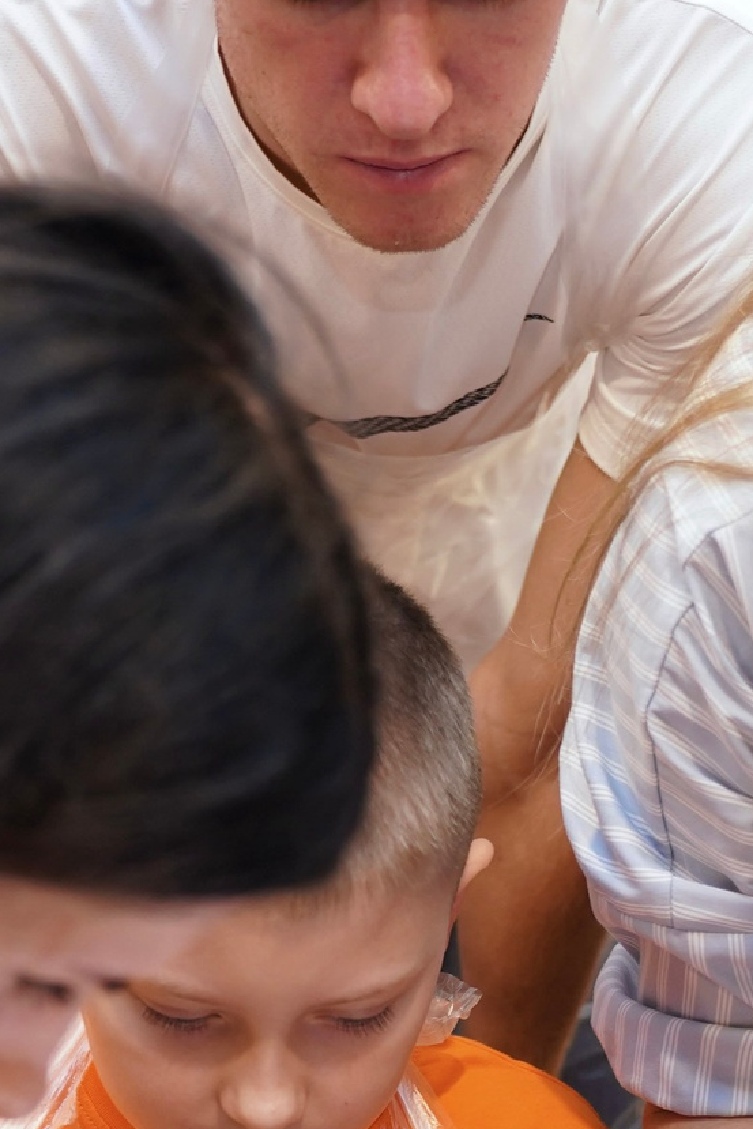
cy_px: 1113
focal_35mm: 105
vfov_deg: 19.0
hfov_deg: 13.0
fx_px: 3293
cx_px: 650
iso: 640
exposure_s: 1/60
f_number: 2.8
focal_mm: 34
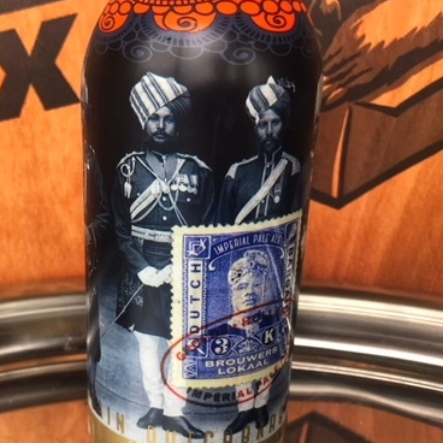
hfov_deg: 37.9
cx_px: 94
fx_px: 623
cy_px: 284
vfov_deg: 38.8
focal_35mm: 43
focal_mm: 3.99
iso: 20
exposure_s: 1/270
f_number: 1.8
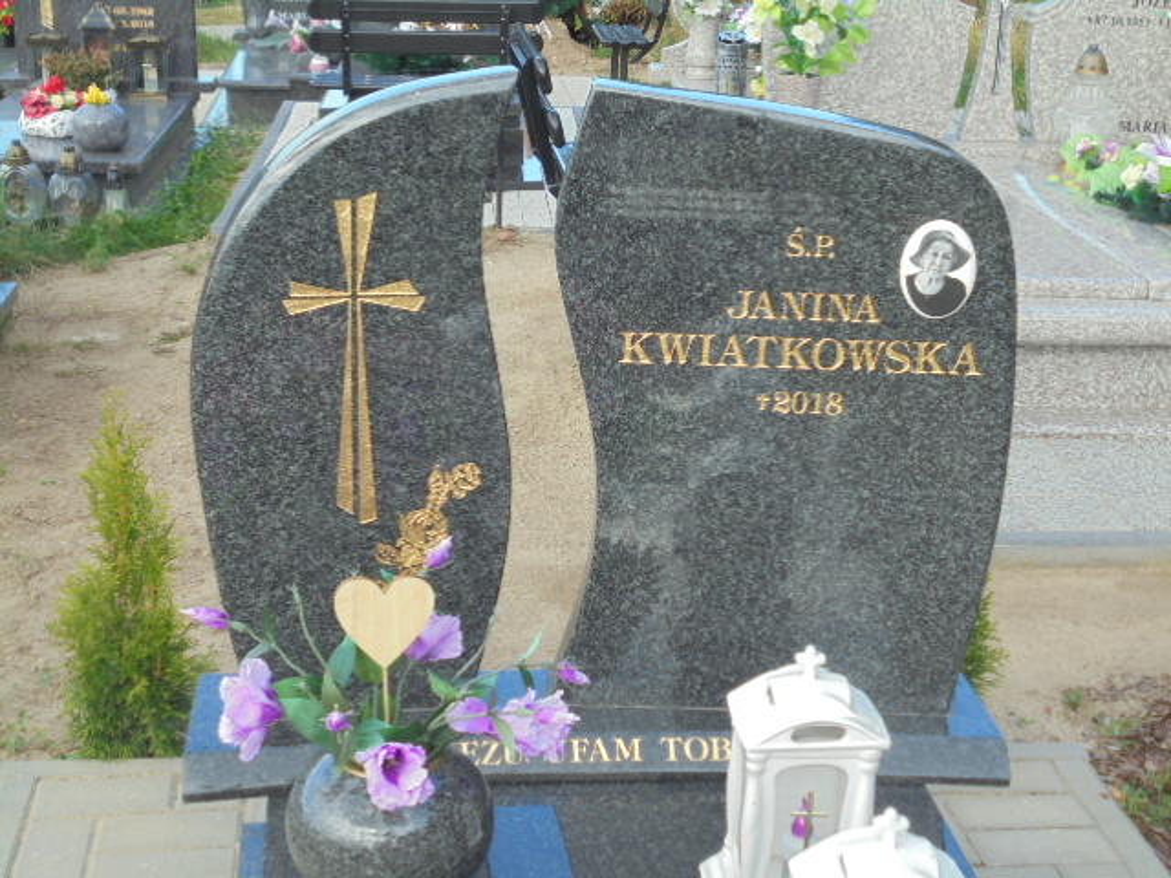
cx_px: 586
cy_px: 439
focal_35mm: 56
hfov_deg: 34.3
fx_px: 1894
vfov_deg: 26.1
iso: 100
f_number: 5.2
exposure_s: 1/125
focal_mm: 10.1
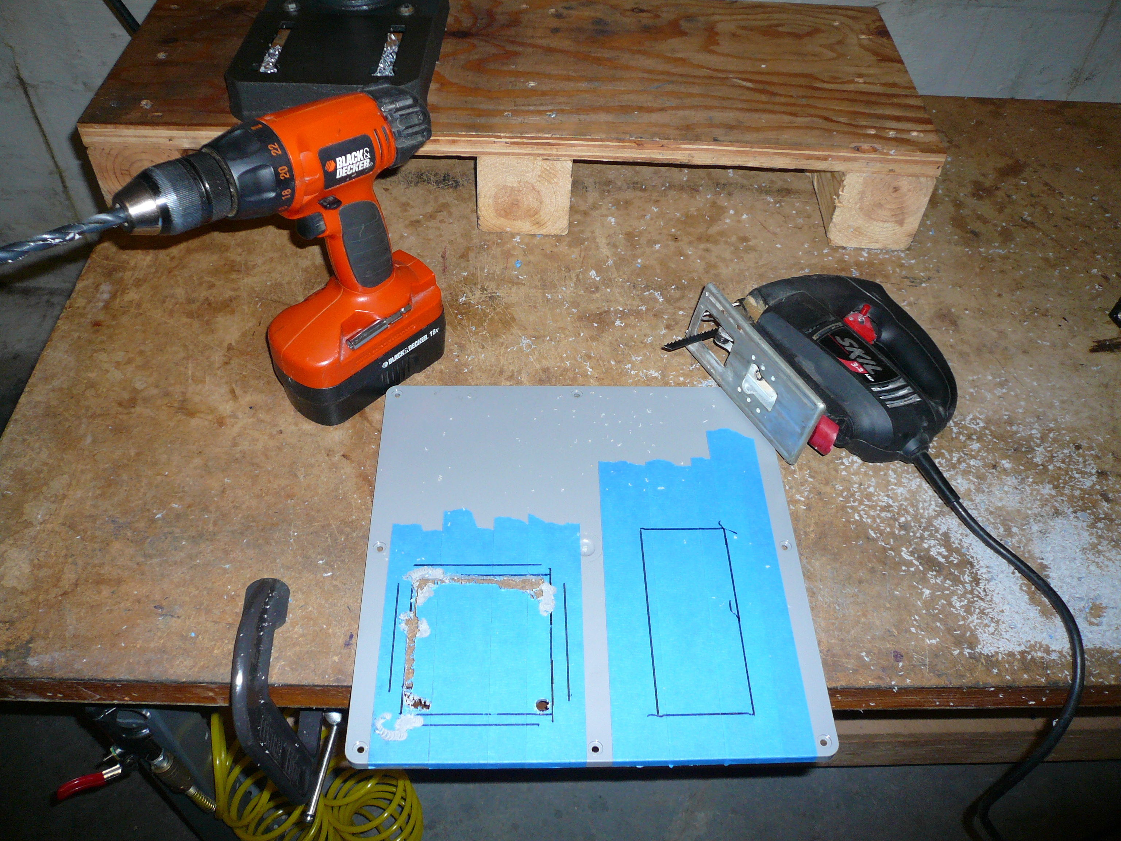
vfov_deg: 49.7
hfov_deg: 63.4
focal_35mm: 28
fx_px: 907
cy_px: 420
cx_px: 560
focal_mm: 4.6
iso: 100
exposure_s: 1/30
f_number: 2.8
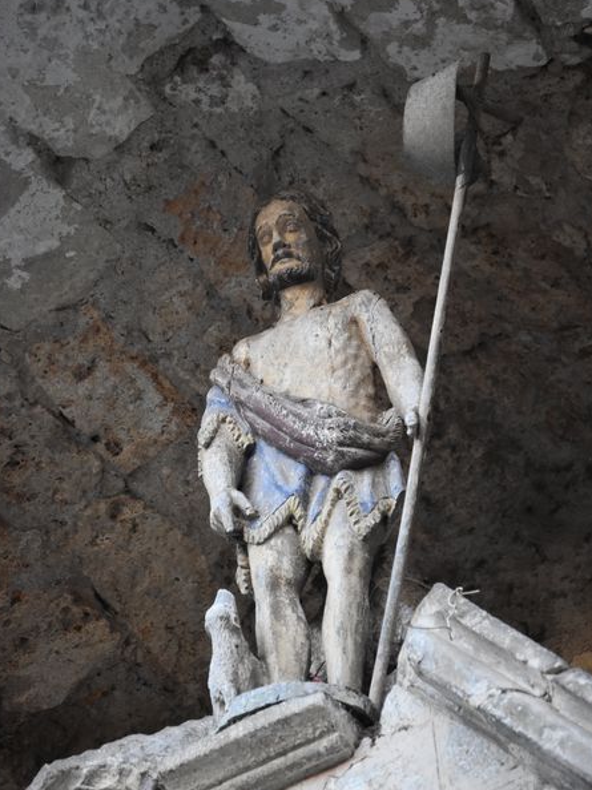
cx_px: 297
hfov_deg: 5.6
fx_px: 6014
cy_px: 404
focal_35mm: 264
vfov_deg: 7.5
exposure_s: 1/500
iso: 2200
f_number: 5.3
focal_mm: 155
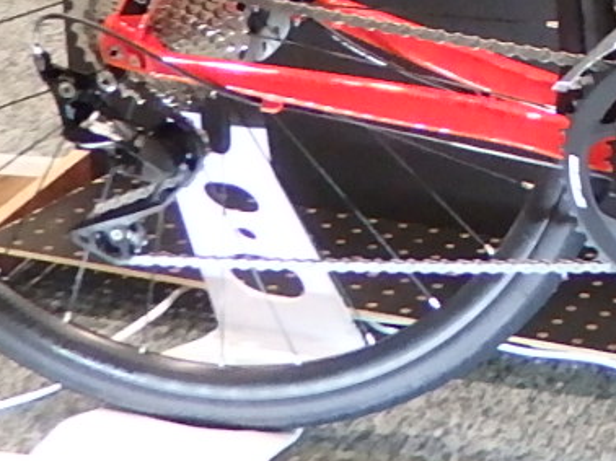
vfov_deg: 11.3
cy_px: -171
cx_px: 877
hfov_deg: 14.6
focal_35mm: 127
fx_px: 2259
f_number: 3
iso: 800
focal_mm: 4.5
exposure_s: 1/30
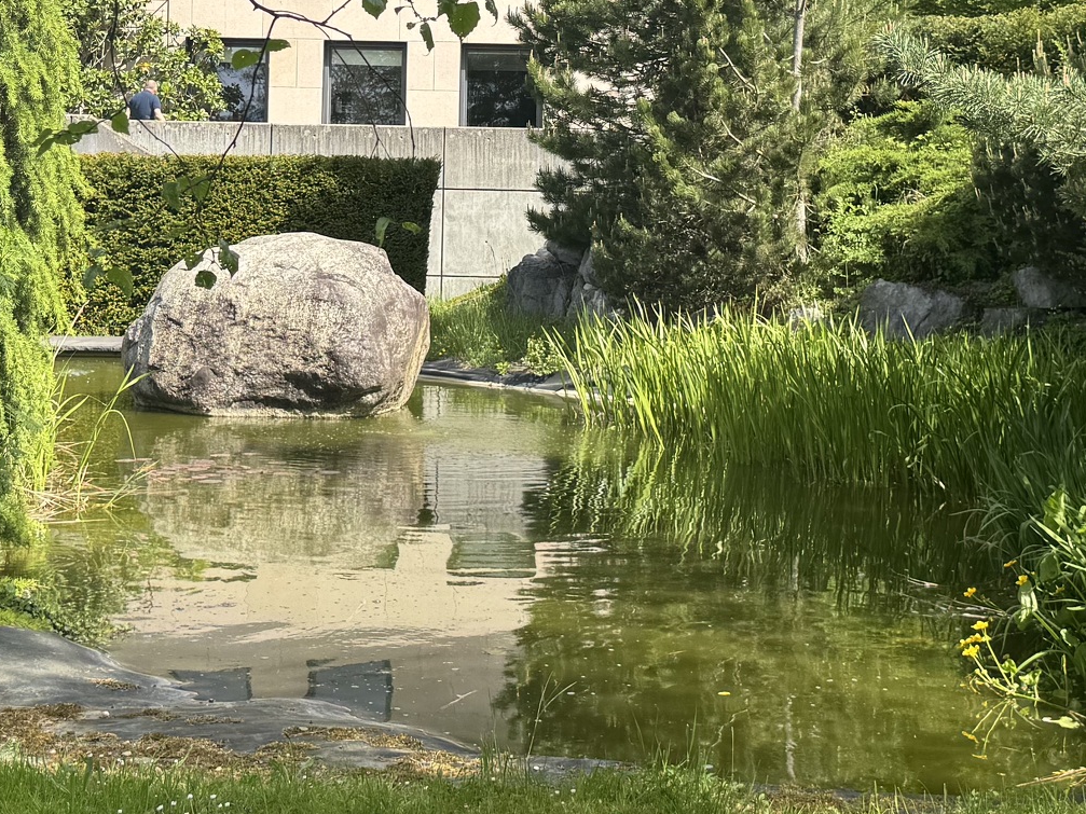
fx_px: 1914
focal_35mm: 61
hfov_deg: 31.7
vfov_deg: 23.6
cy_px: 150
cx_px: 504
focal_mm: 6.76
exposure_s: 1/1524
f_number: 1.78
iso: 80
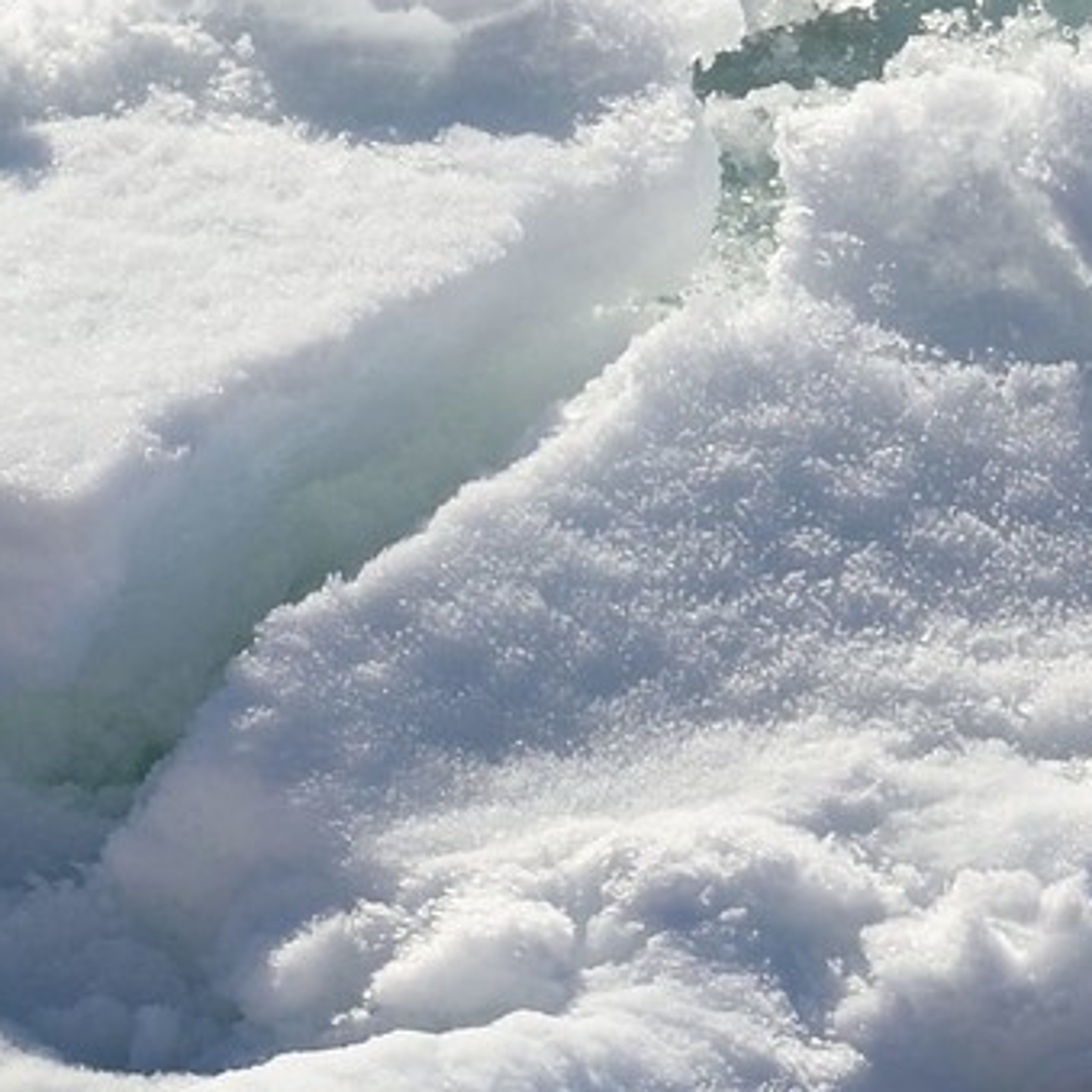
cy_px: 2801
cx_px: 1414
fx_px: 23627
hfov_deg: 2.6
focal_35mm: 662
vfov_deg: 2.6
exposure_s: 1/250
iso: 200
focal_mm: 110
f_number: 14
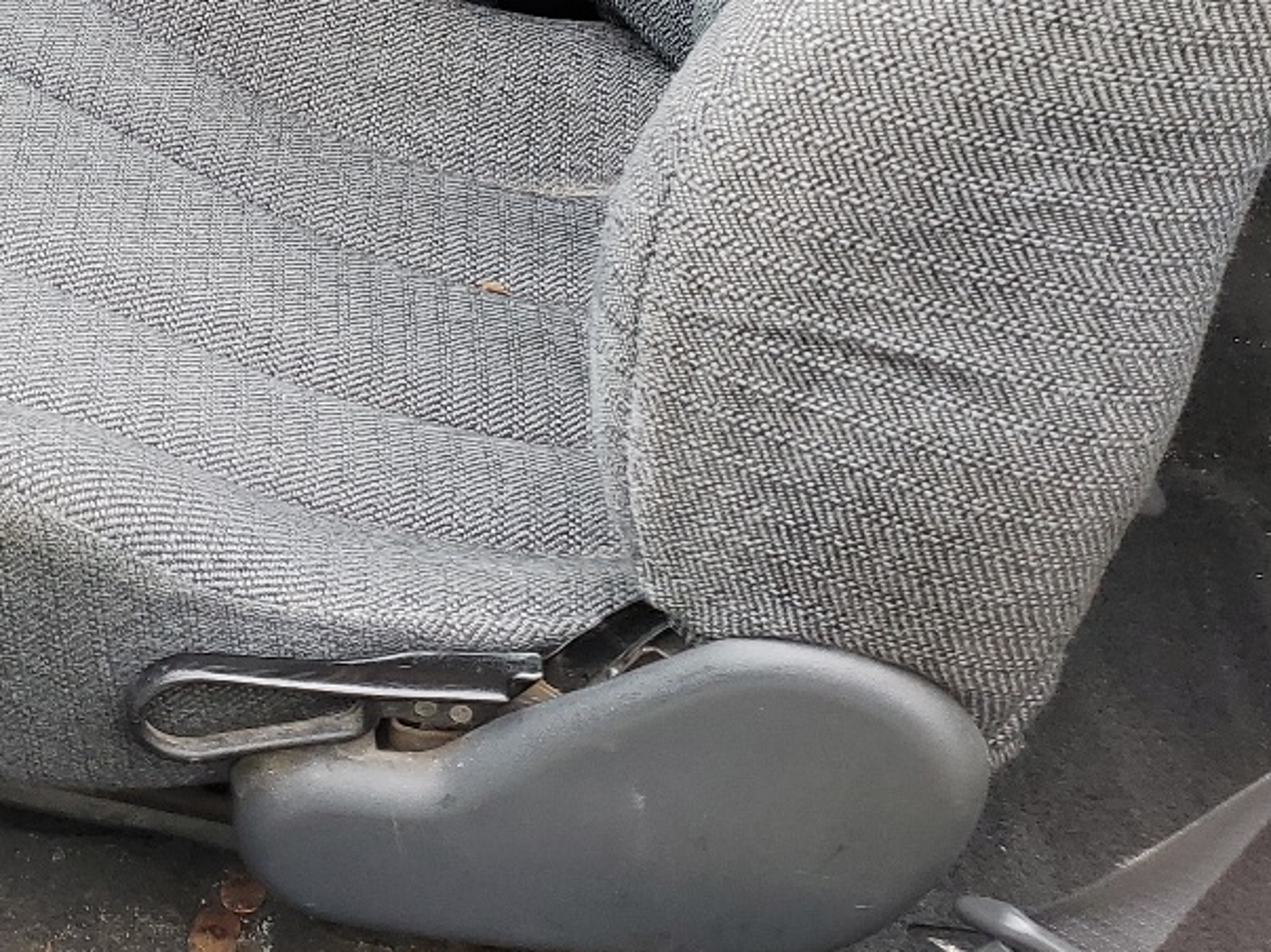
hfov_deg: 26.7
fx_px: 2533
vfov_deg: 19.9
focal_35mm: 69
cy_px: -206
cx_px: 11
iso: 50
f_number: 1.5
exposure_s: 1/250
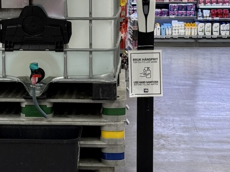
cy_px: 61
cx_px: 62
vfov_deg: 20.1
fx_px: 485
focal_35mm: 73
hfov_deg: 26.4
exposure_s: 1/100
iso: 50
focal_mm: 6.76
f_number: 1.78
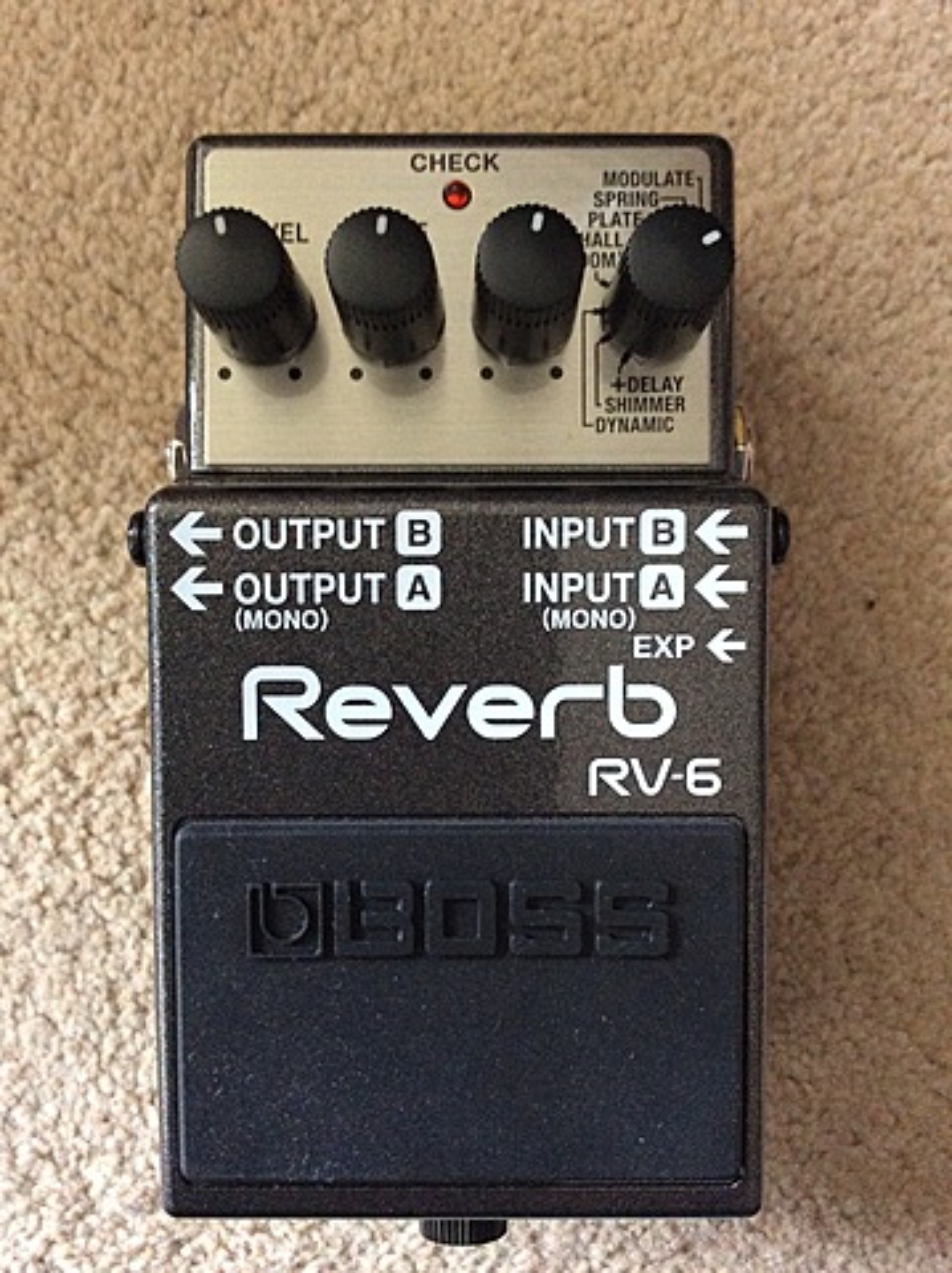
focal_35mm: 32
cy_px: 636
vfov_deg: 56.9
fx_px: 1176
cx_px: 476
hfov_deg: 44.1
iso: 320
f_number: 2.4
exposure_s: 1/17
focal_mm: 3.3
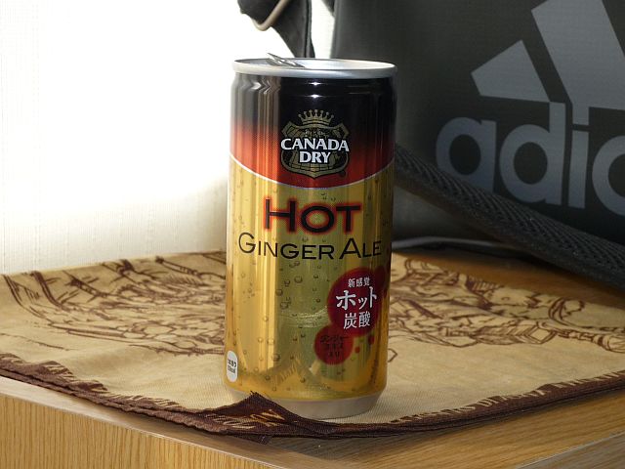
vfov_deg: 12.9
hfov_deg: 17.1
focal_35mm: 115
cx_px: 312
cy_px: 234
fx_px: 2076
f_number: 5.2
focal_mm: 14.1
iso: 100
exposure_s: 1/100
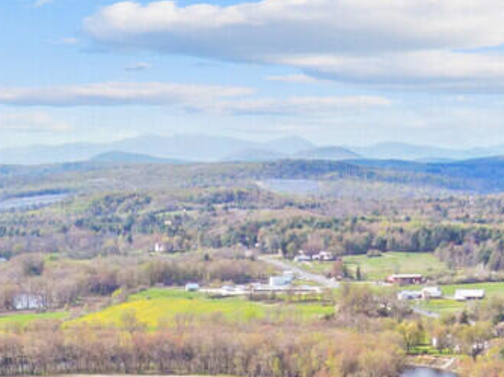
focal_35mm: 115
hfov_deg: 17.0
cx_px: 89
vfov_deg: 11.4
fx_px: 1673
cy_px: 792
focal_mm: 4.5
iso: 200
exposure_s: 1/640
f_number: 2.8
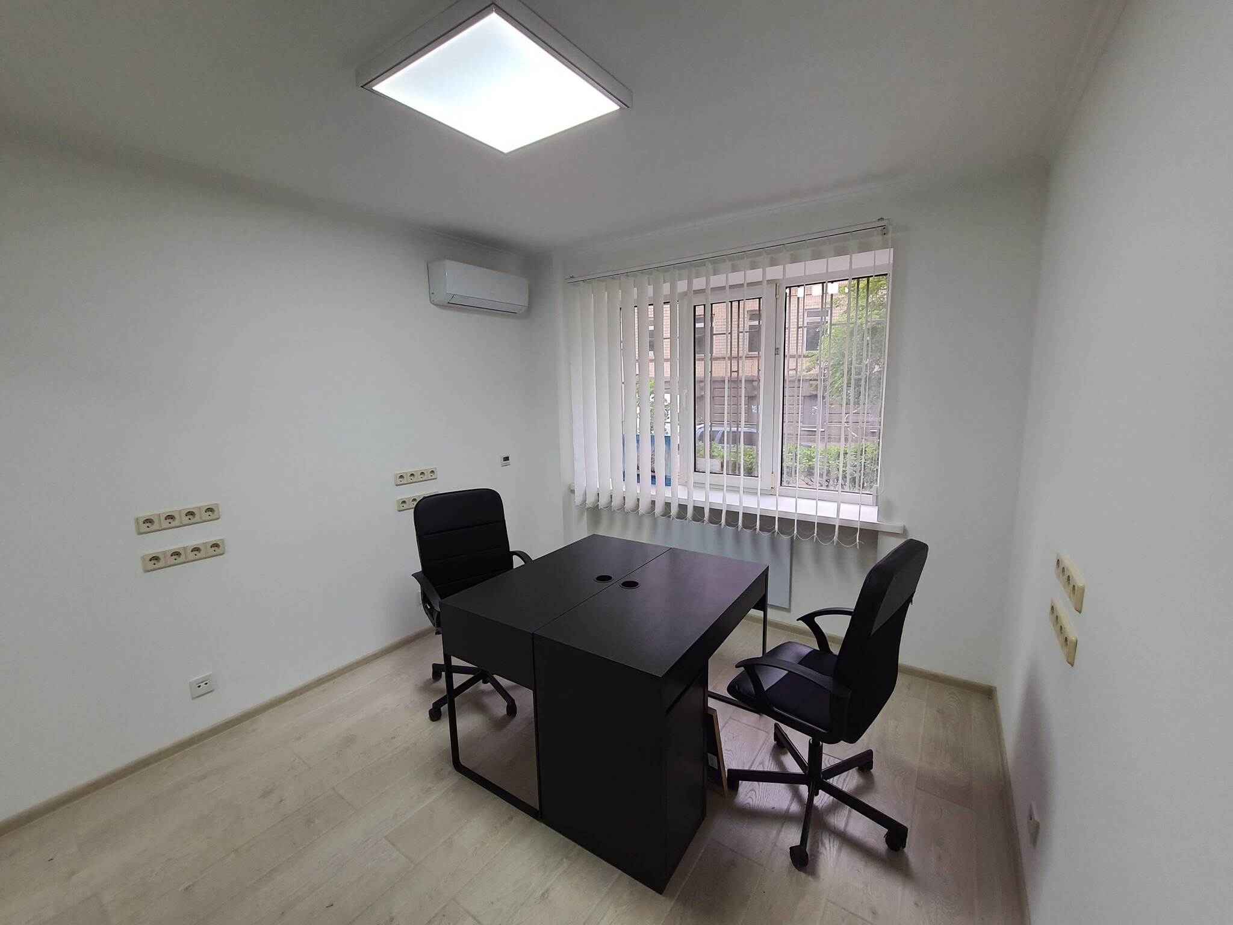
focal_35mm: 13
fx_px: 463
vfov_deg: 89.9
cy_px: 462
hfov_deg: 106.2
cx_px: 616
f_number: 2.2
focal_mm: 1.74
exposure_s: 1/50
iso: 100
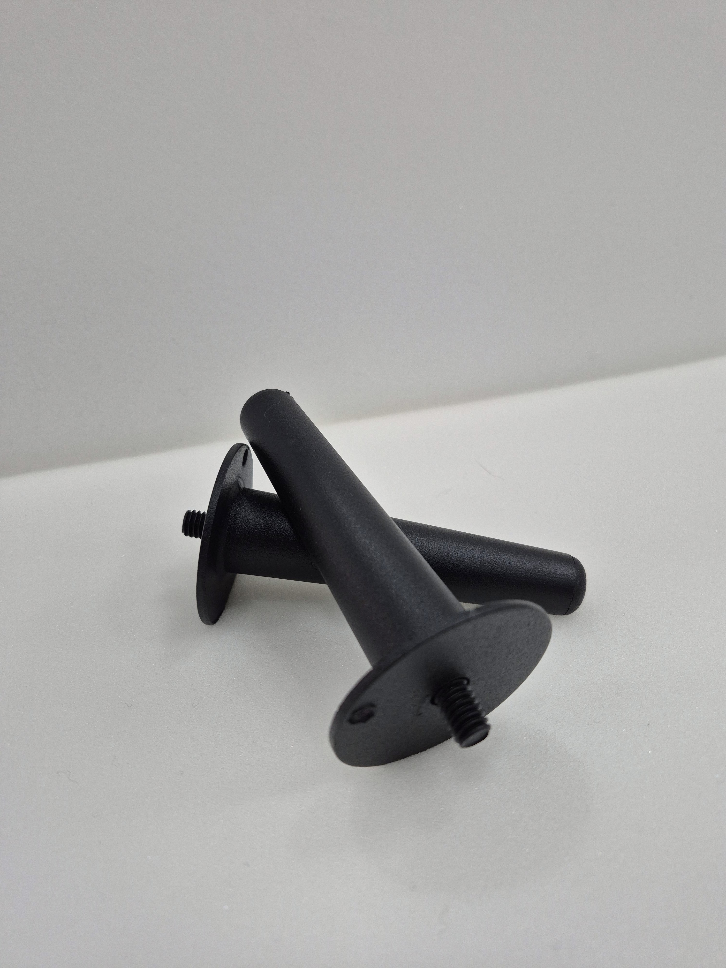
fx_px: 643
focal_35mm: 23
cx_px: 363
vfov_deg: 73.9
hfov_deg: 58.9
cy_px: 484
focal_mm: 5.4
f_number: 1.8
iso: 200
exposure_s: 1/180
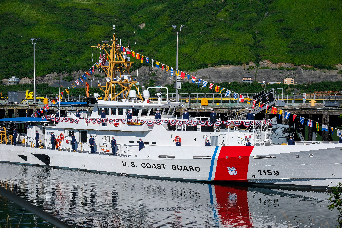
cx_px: 171
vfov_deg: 16.9
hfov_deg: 25.1
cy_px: 114
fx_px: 769
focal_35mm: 81
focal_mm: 54.1
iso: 500
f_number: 6.4
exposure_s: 1/2000
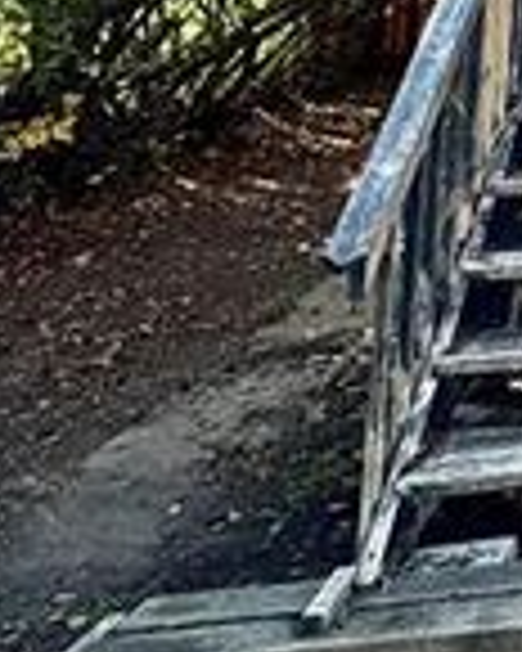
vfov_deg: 24.5
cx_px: 1098
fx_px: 1217
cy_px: -281
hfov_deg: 16.7
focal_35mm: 63
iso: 40
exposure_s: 1/414
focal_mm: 2.22
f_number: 2.2
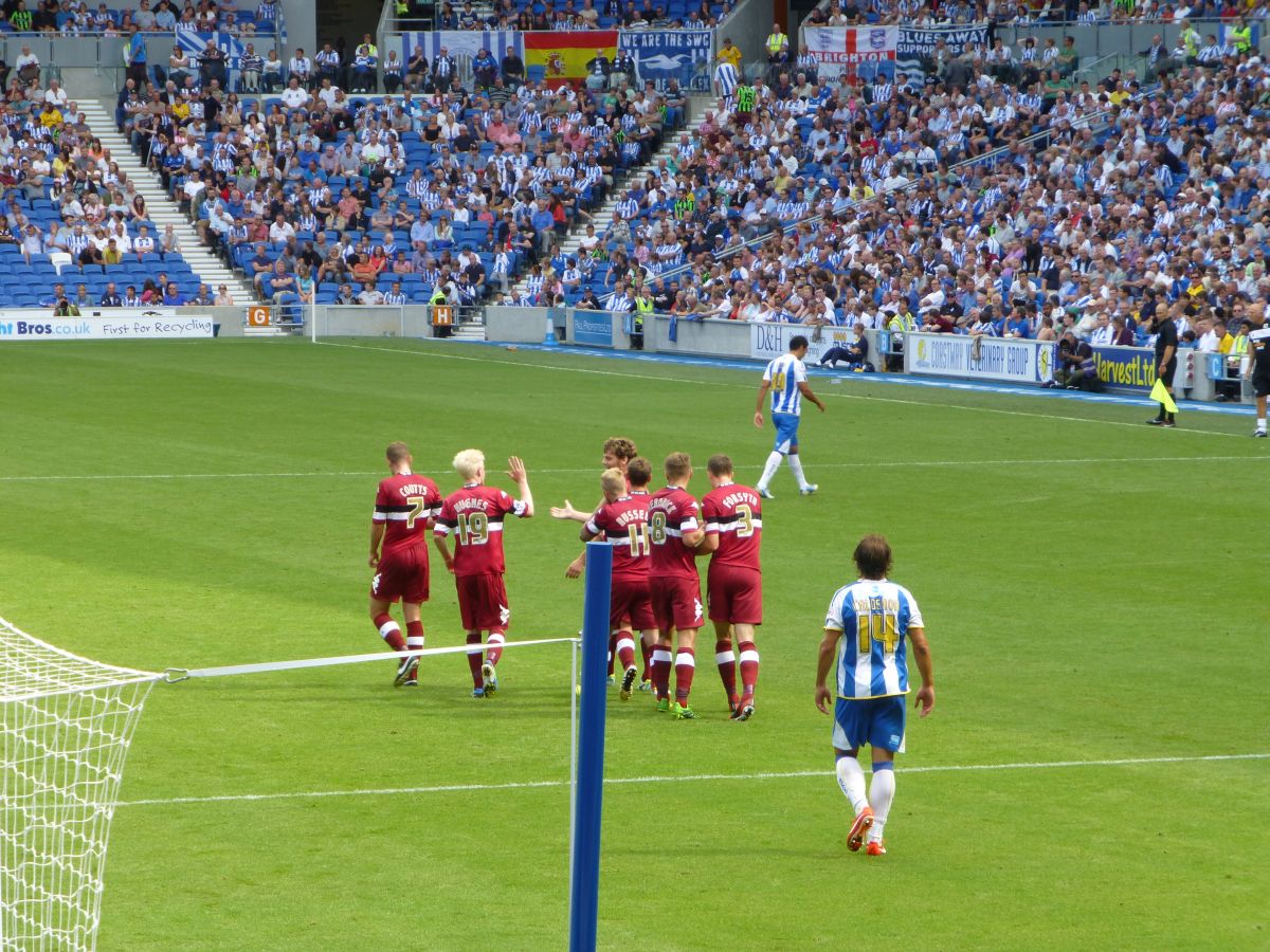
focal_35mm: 176
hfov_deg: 11.2
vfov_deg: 8.4
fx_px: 6457
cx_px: 635
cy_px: 476
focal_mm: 31.3
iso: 100
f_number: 5.4
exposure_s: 1/100
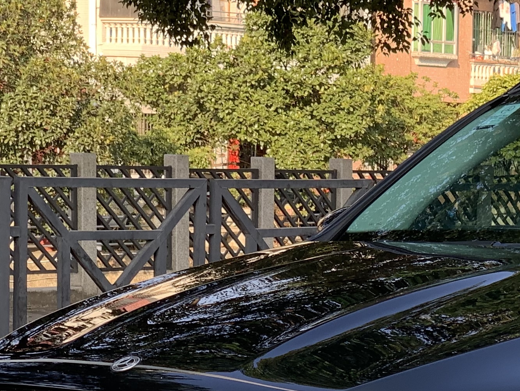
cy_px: 448
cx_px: 617
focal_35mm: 157
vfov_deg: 9.4
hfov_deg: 12.3
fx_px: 2359
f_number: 2.4
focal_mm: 6
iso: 16
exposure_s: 1/143
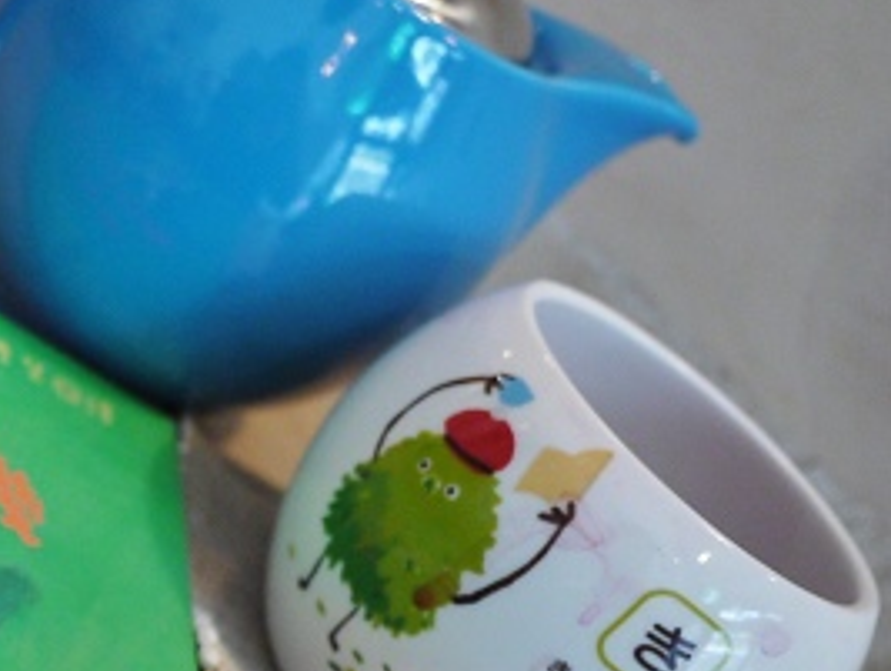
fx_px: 1727
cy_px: 404
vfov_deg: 21.9
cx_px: -143
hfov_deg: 26.2
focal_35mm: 67
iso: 400
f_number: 2.5
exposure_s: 1/40
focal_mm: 14
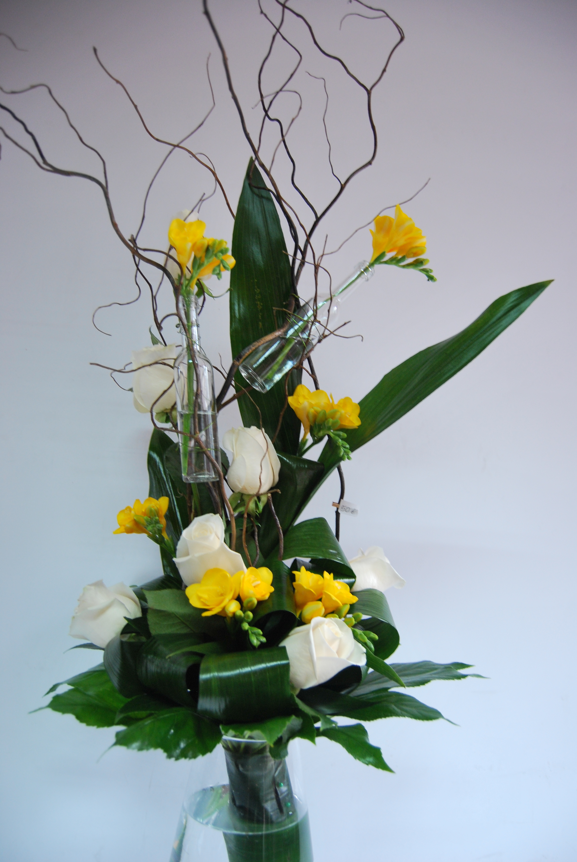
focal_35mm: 27
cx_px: 288
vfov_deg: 67.3
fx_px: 647
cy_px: 431
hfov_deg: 48.0
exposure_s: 1/13
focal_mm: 18
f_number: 4
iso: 400
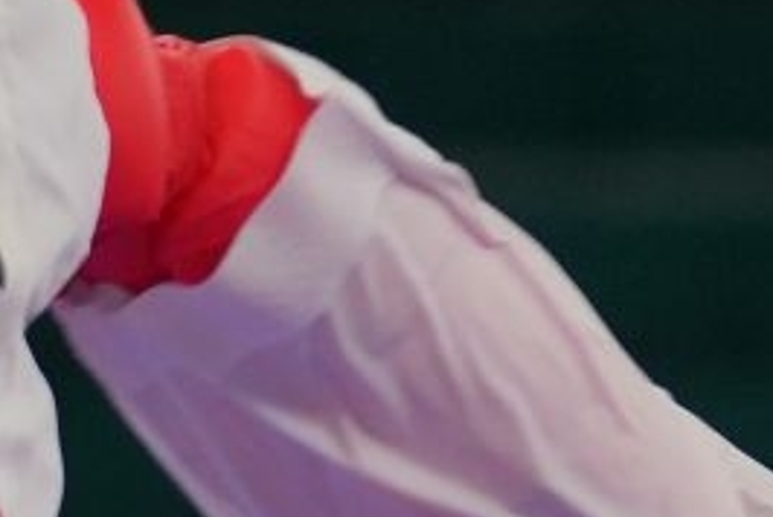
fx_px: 27901
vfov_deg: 1.1
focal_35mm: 1298
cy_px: 1261
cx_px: 1450
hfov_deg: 1.6
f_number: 2.8
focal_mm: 128
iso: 400
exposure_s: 1/1000
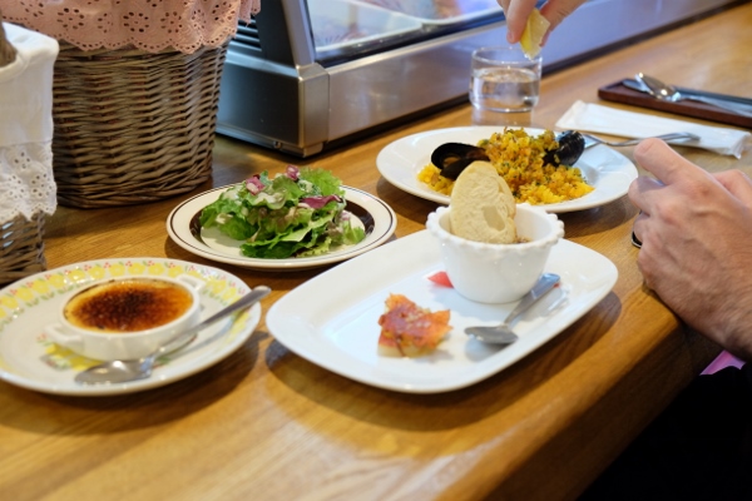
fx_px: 940
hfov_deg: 43.6
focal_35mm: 45
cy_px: 250
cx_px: 376
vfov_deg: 29.9
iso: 1250
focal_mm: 30.2
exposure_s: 1/60
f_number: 3.6
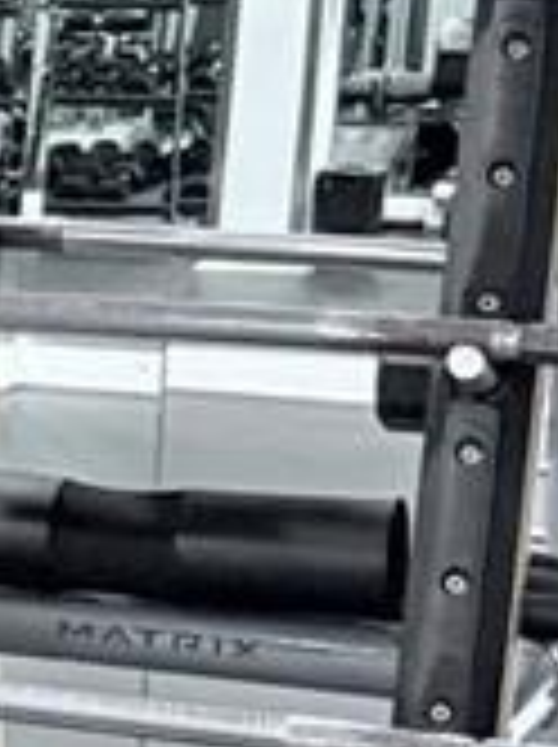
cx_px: -1152
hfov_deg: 7.4
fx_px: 3749
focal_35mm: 174
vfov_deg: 11.4
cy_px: 342
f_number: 1.78
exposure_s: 1/60
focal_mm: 6.76
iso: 640
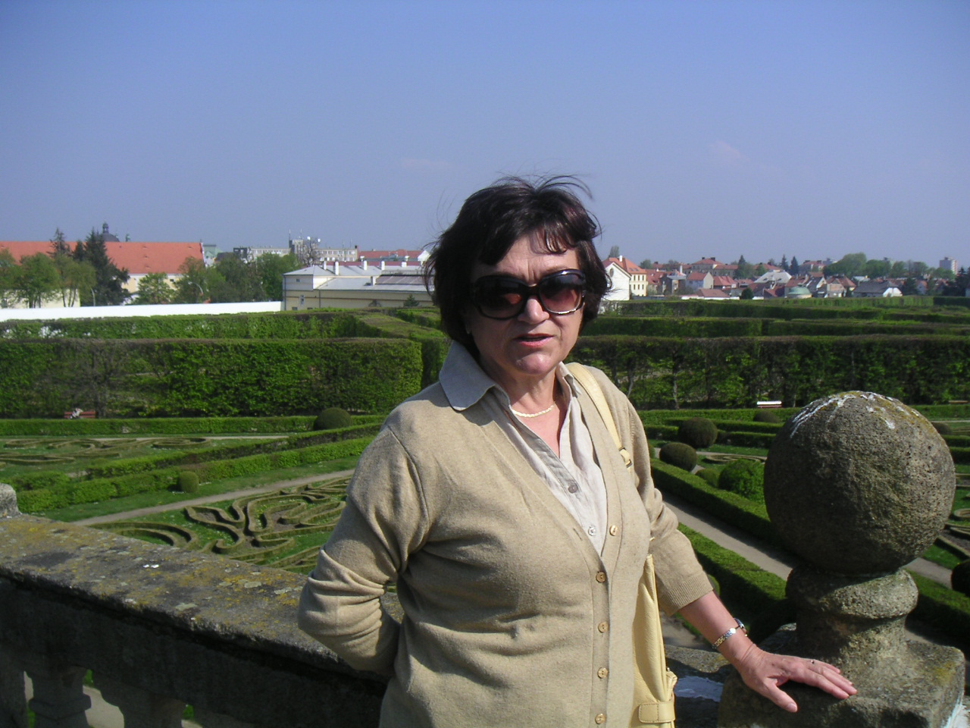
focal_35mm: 38
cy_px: 364
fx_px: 1065
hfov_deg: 49.0
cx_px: 485
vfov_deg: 37.7
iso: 50
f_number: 6.7
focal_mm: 6
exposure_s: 1/180
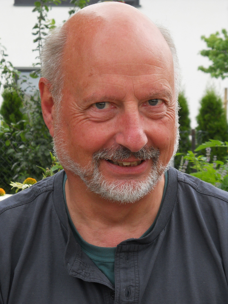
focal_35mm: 145
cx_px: 114
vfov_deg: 13.6
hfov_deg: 10.2
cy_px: 152
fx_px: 1273
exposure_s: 1/60
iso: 160
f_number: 6.7
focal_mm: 24.03
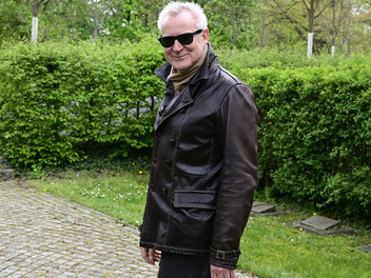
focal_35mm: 53
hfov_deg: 36.2
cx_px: 180
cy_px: 130
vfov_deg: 27.5
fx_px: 568
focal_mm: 43
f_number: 8
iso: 640
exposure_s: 1/200
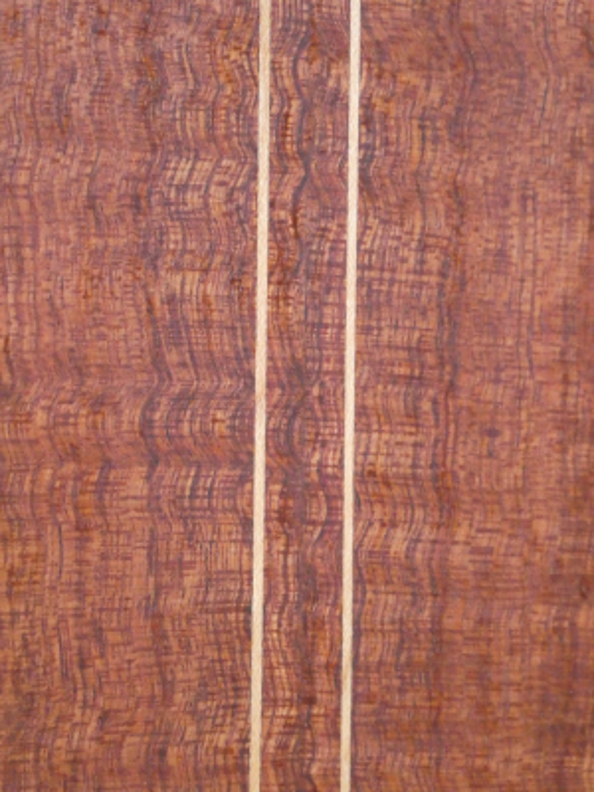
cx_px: 297
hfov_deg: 6.9
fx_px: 4896
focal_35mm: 214
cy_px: 396
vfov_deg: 9.2
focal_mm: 38.4
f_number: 5.6
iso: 1600
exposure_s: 1/50
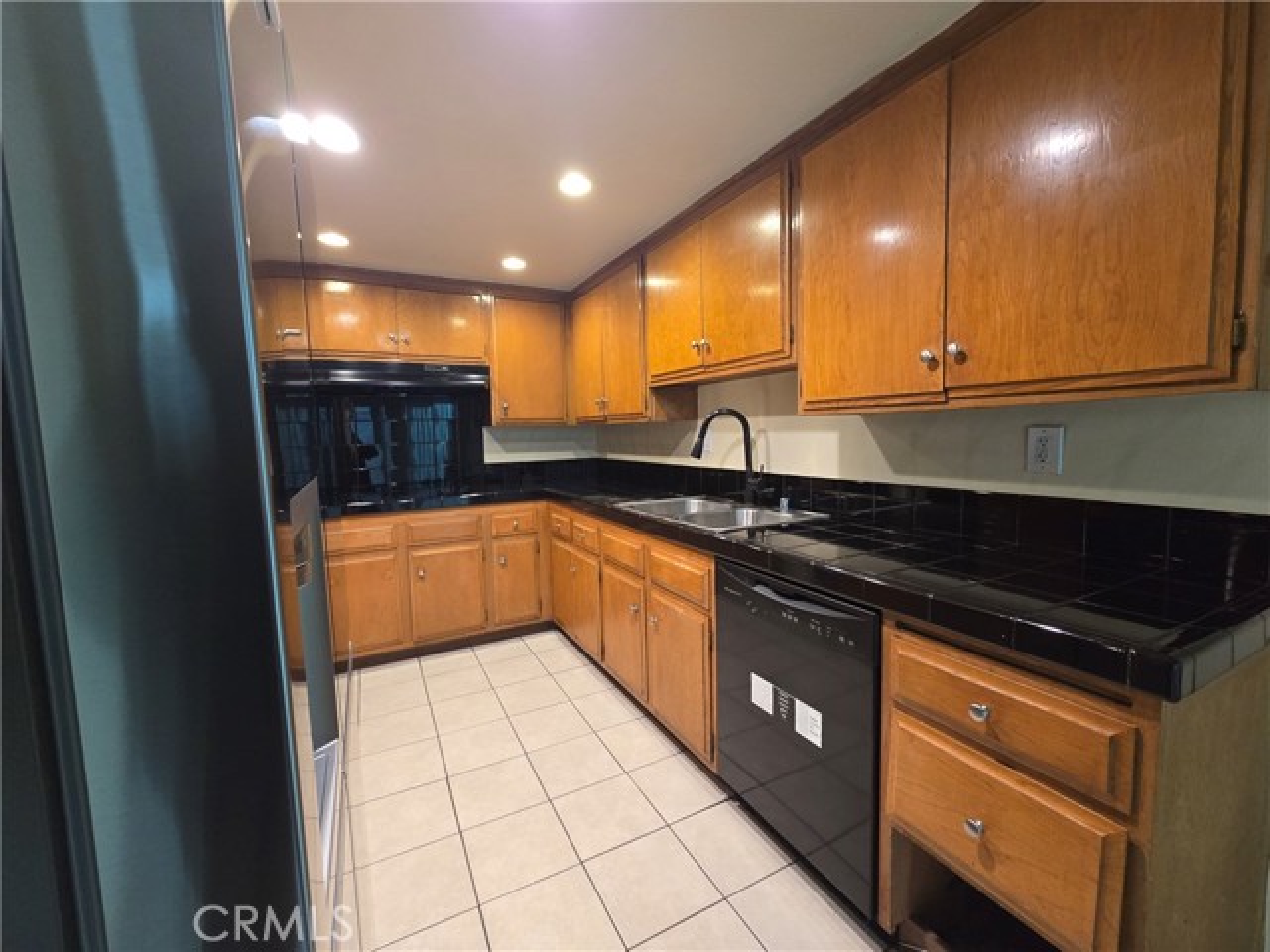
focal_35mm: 13
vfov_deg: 89.9
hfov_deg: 106.2
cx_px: 635
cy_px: 476
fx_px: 477
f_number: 2.2
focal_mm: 2.2
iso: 400
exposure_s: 1/60
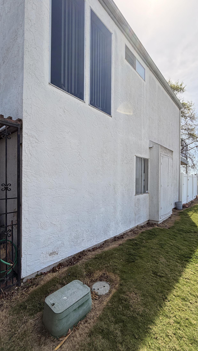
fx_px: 149
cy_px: 181
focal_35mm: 16
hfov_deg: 67.0
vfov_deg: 99.3
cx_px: 107
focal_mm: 2.22
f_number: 2.2
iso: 32
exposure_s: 1/770
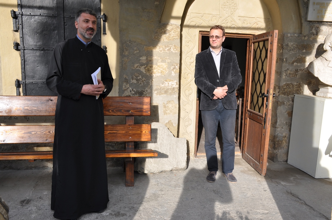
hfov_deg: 57.3
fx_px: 304
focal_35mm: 33
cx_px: 166
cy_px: 110
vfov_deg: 39.9
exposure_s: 1/80
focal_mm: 22
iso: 200
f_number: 9
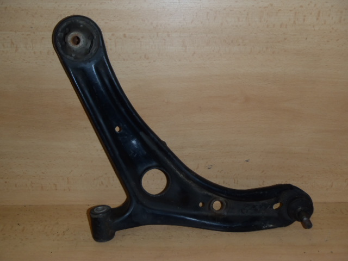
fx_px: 382
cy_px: 130
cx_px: 174
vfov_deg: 37.7
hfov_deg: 49.0
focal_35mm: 38
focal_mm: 6.83
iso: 100
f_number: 4.6
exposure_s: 1/40
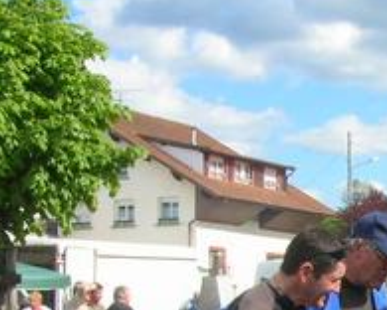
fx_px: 1283
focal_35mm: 112
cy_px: 409
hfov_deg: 15.6
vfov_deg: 13.3
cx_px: 601
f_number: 5.6
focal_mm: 5.8
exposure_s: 1/163
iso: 50
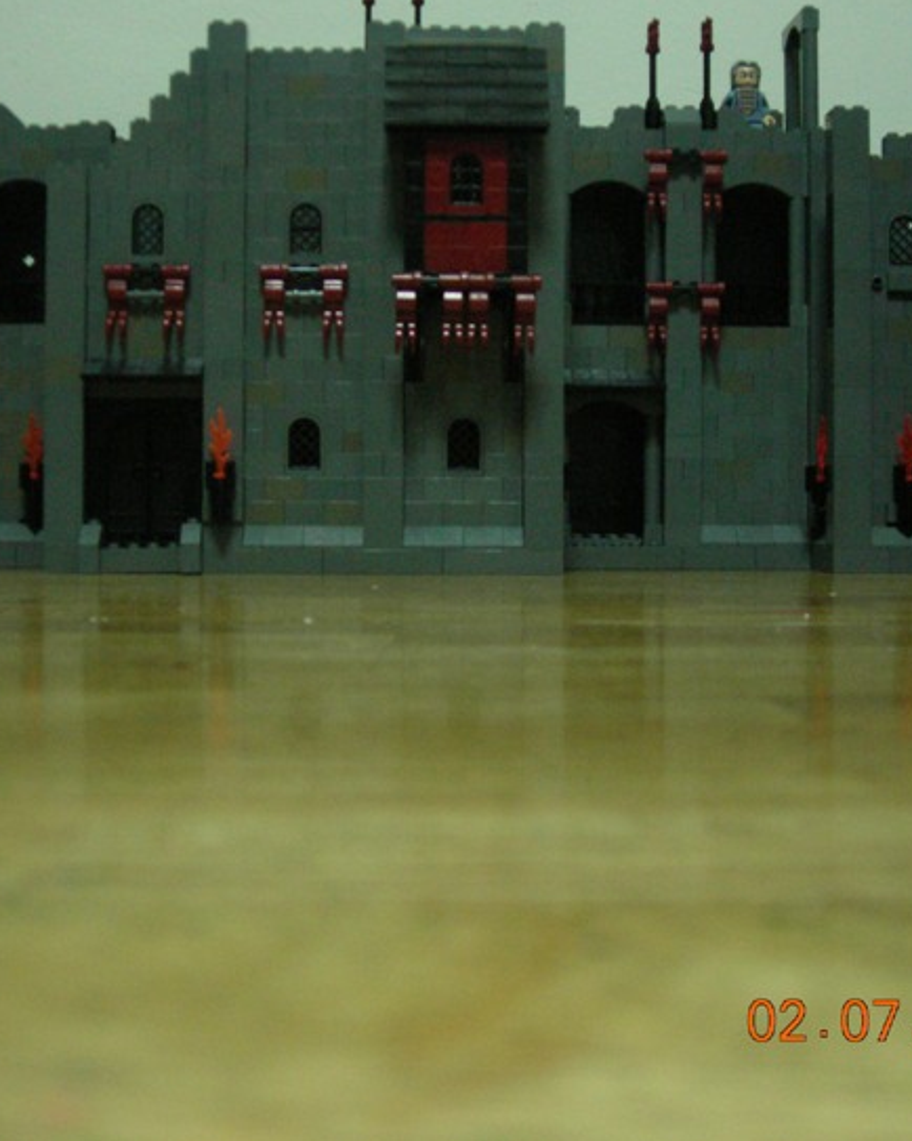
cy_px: 521
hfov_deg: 25.8
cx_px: 504
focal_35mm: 59
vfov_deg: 32.0
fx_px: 1992
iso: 200
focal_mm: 6.8
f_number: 3.3
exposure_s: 1/2.9
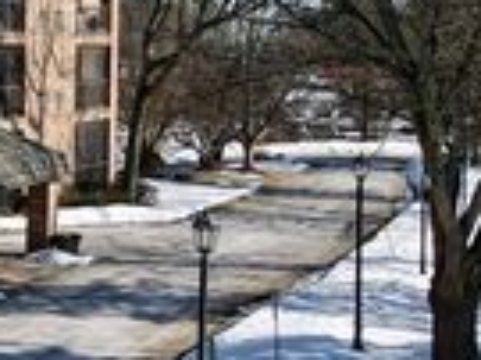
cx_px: -271
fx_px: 1236
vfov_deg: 16.5
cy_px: 77
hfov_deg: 19.0
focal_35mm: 89
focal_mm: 4.5
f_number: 2.8
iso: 100
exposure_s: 1/640
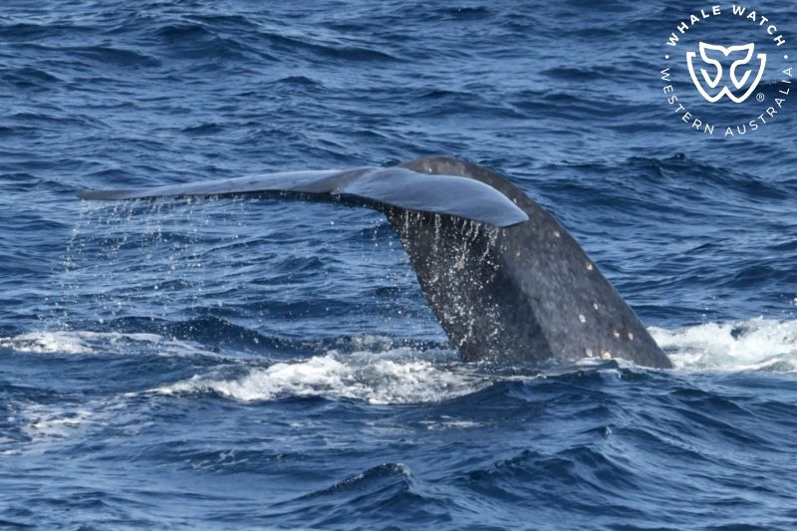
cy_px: 266
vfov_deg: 3.8
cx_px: 398
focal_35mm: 360
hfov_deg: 5.7
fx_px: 7968
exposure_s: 1/8000
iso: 1100
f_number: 6
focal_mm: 360
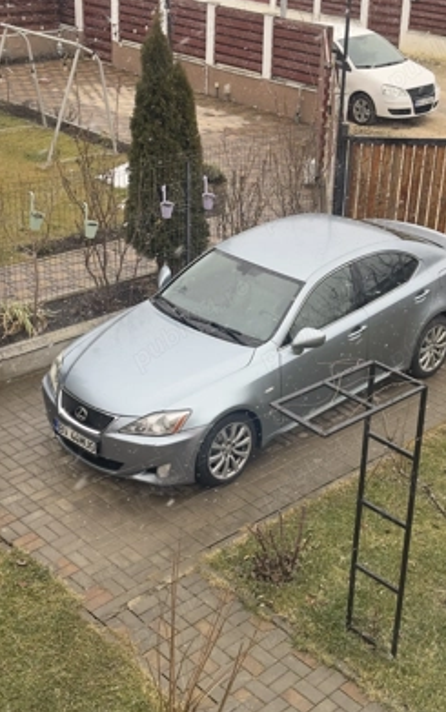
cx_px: 255
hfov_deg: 24.9
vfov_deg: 38.8
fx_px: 1009
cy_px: 353
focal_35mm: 52
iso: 64
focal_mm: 6.86
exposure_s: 1/337
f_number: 1.78
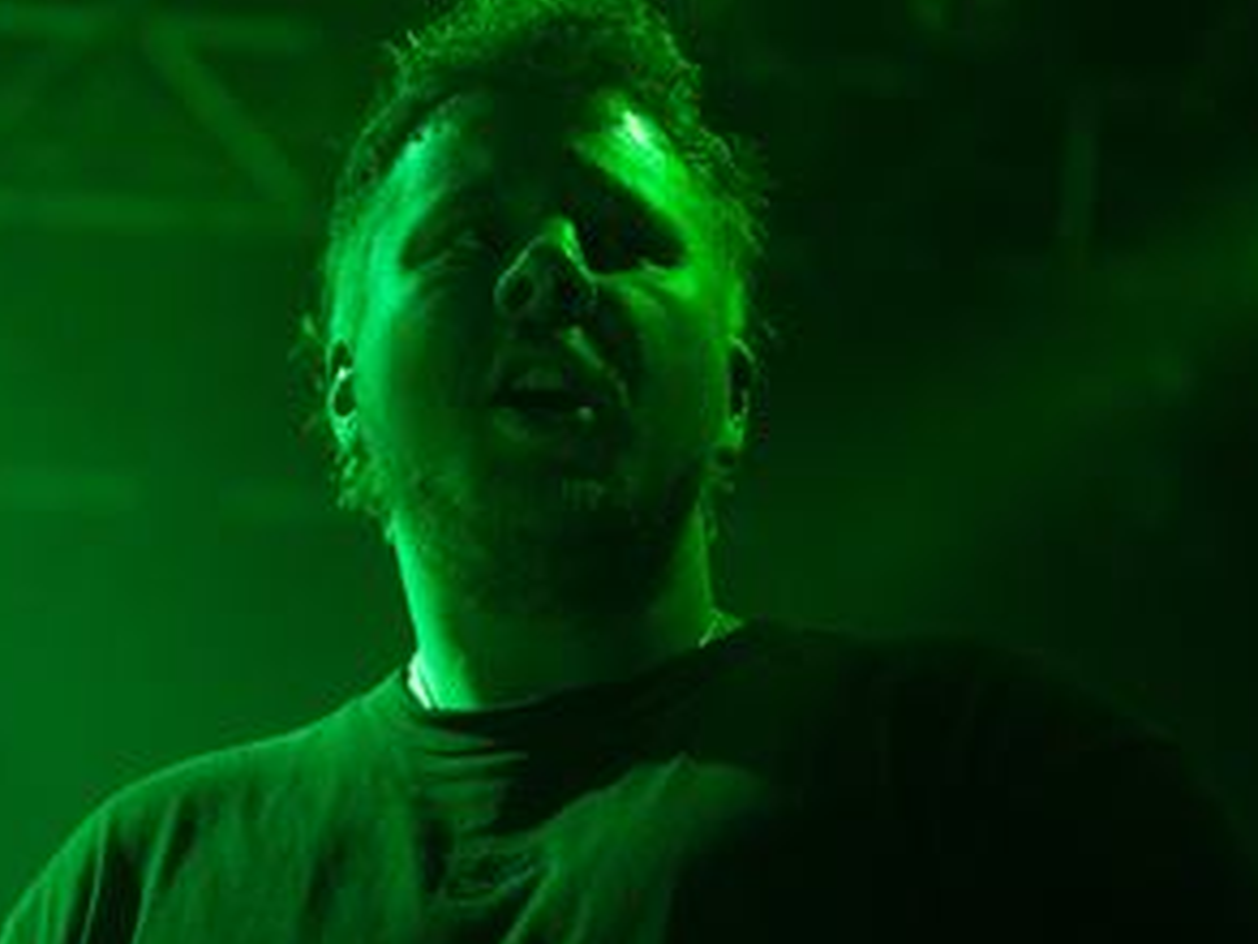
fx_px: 4290
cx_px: 116
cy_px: 886
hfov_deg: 16.5
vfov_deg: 12.5
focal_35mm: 118
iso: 1600
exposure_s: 1/640
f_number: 1.8
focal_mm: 50
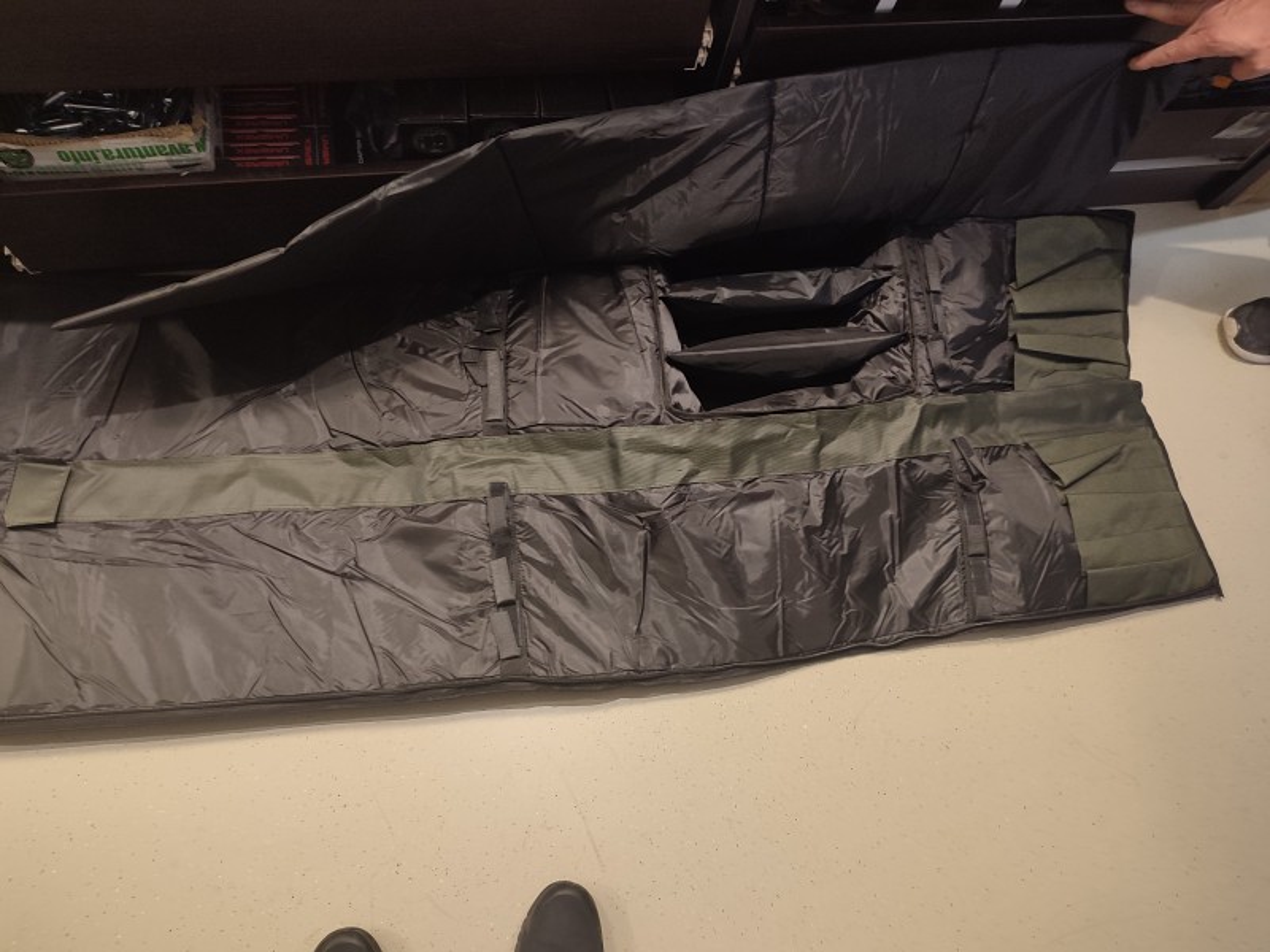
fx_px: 881
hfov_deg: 71.6
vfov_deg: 56.8
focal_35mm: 24
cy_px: 476
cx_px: 635
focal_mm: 5.89
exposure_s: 1/20
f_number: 1.89
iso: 343
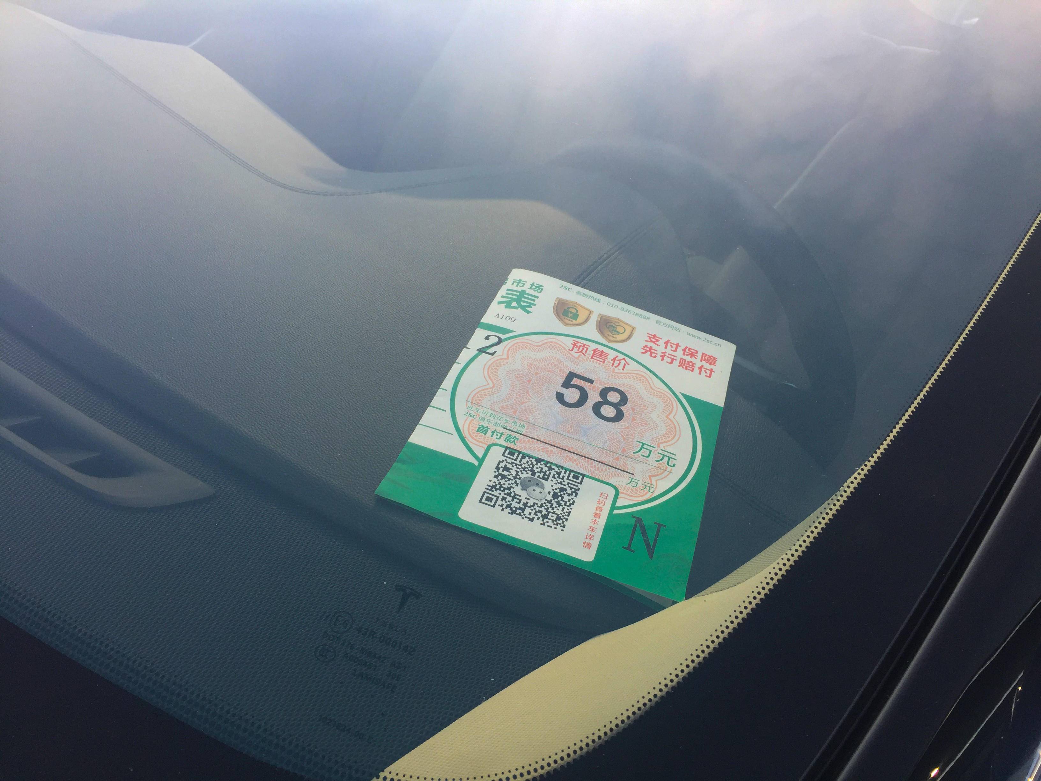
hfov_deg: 61.7
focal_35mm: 29
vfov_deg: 48.2
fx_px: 872
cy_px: 390
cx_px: 520
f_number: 2.2
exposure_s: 1/2198
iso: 32
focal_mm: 4.15
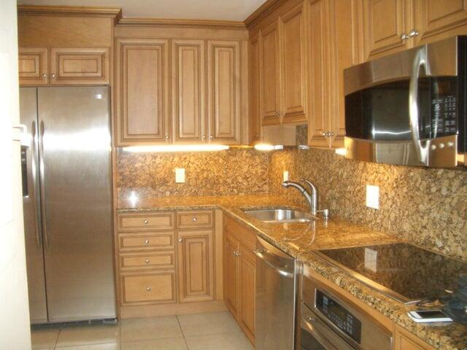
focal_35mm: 35
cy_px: 175
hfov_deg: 52.6
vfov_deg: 40.7
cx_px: 234
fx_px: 472
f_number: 2.6
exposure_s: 1/60
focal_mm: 5.8
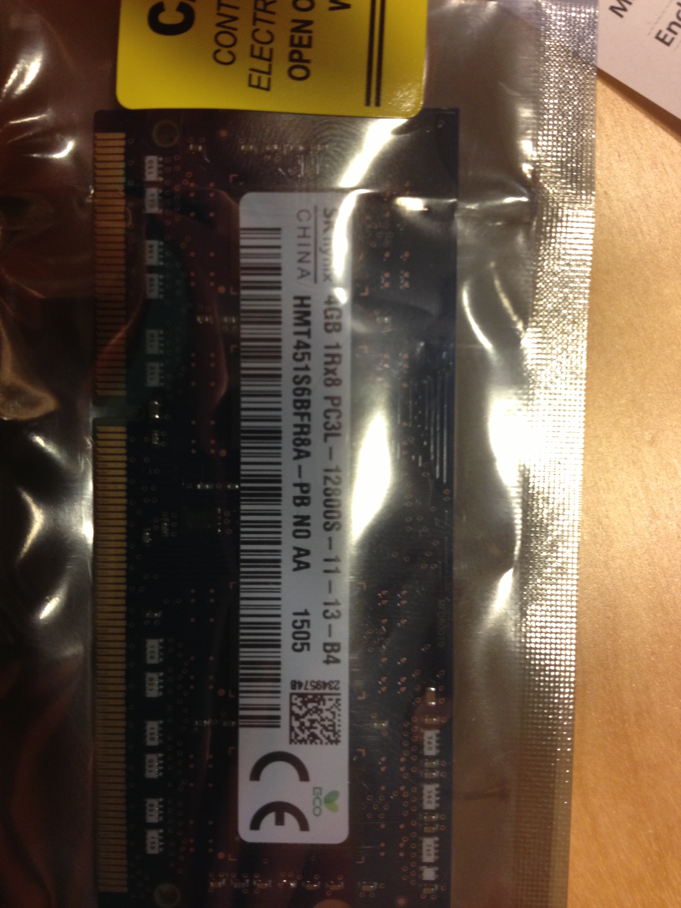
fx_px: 918
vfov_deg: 52.6
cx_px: 340
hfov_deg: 40.7
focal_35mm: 35
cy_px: 454
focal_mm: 4.28
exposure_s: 1/20
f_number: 2.4
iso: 100
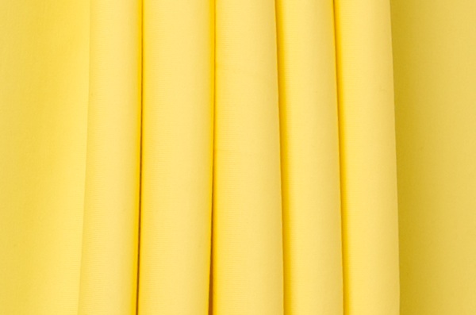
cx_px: 238
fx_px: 1385
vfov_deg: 13.0
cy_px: 158
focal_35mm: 105
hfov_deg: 19.5
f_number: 11
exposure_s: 1/800
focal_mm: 70
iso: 200
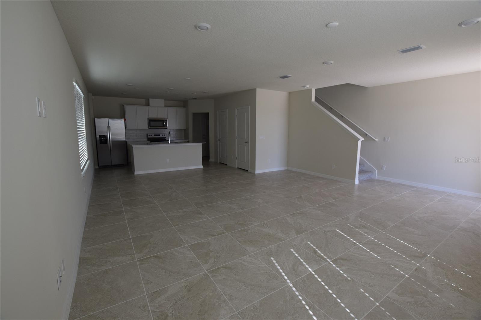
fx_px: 200
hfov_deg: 100.4
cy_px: 160
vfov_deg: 77.3
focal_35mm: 15
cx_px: 240
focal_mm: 10
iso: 400
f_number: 6.3
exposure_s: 1/160
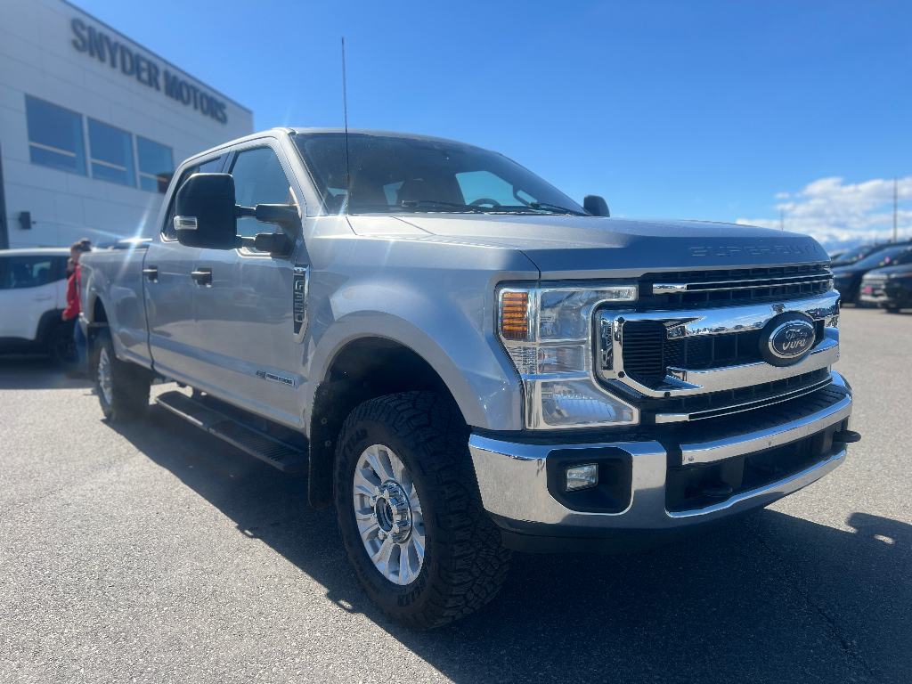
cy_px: 342
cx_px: 456
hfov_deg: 67.3
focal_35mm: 26
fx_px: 685
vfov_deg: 53.1
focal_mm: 5.7
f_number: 1.5
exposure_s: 1/3968
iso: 50
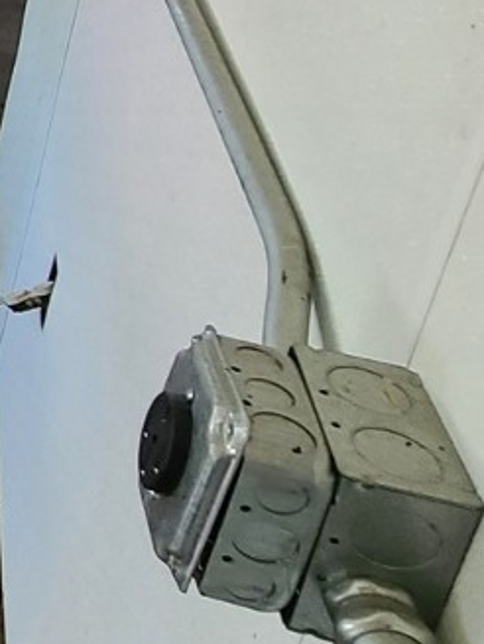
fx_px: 1135
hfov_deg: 15.6
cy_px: -65
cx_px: -618
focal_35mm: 61
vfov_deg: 28.7
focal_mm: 2.2
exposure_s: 1/40
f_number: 2.2
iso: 400
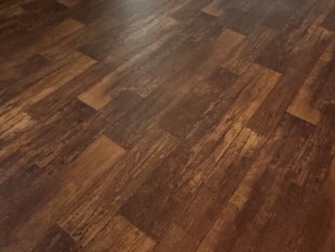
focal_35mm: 46
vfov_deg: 24.3
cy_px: -131
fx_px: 445
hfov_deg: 41.1
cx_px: 139
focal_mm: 2.22
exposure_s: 1/120
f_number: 2.2
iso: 400
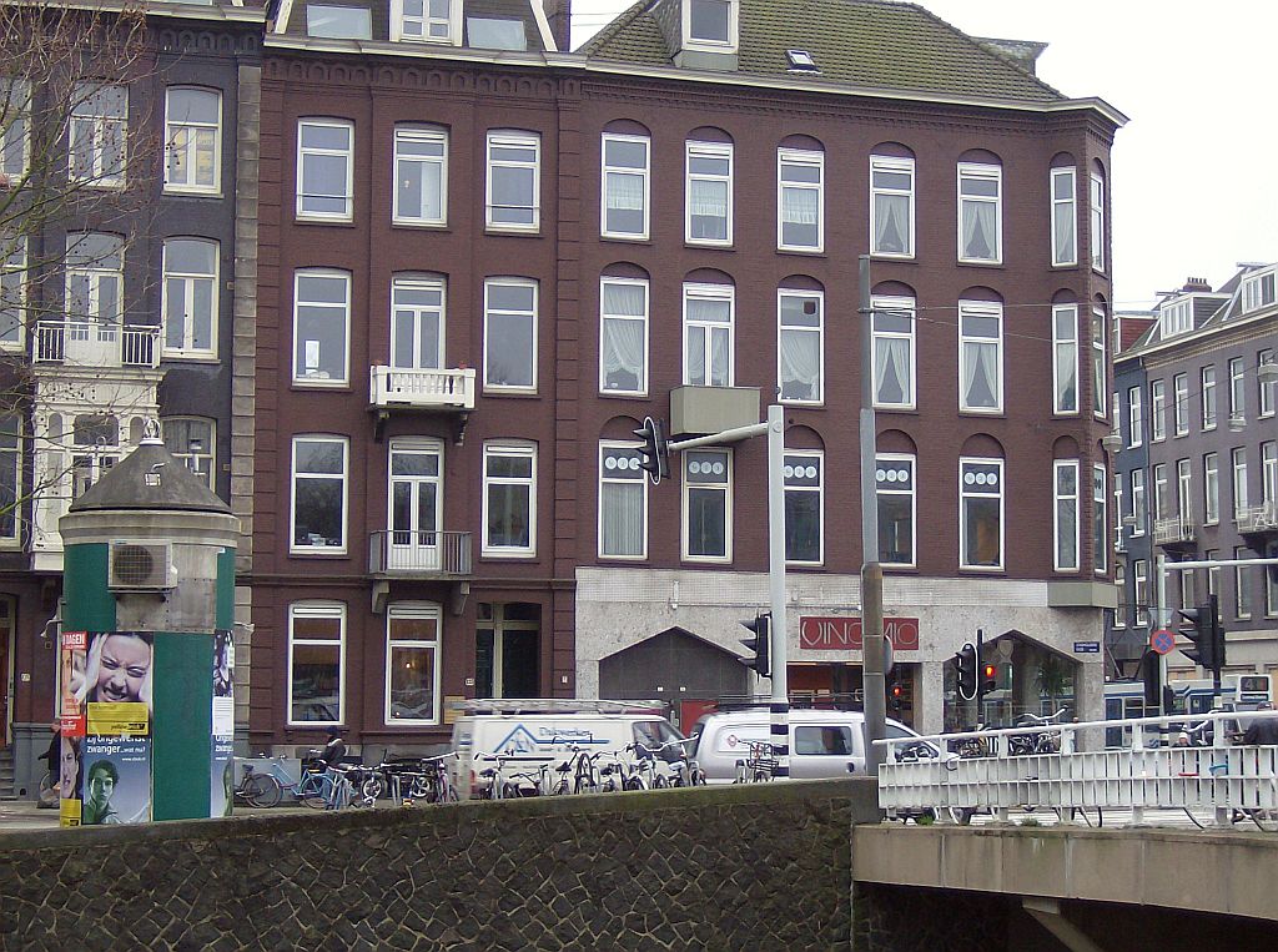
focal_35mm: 70
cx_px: 639
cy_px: 476
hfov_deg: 27.8
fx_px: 2578
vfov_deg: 20.9
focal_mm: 11.6
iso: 102
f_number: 3.7
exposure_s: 1/97.8
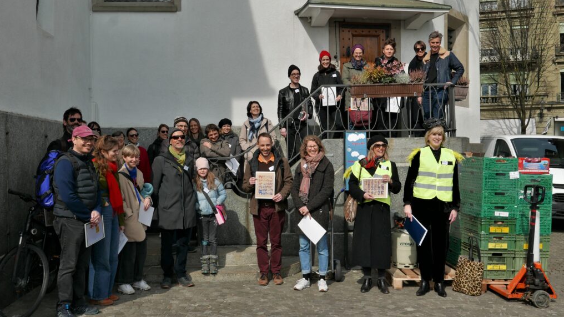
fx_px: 553
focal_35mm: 37
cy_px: 161
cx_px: 281
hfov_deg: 54.0
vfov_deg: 32.0
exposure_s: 1/800
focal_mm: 15.9
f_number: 5.6
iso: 200
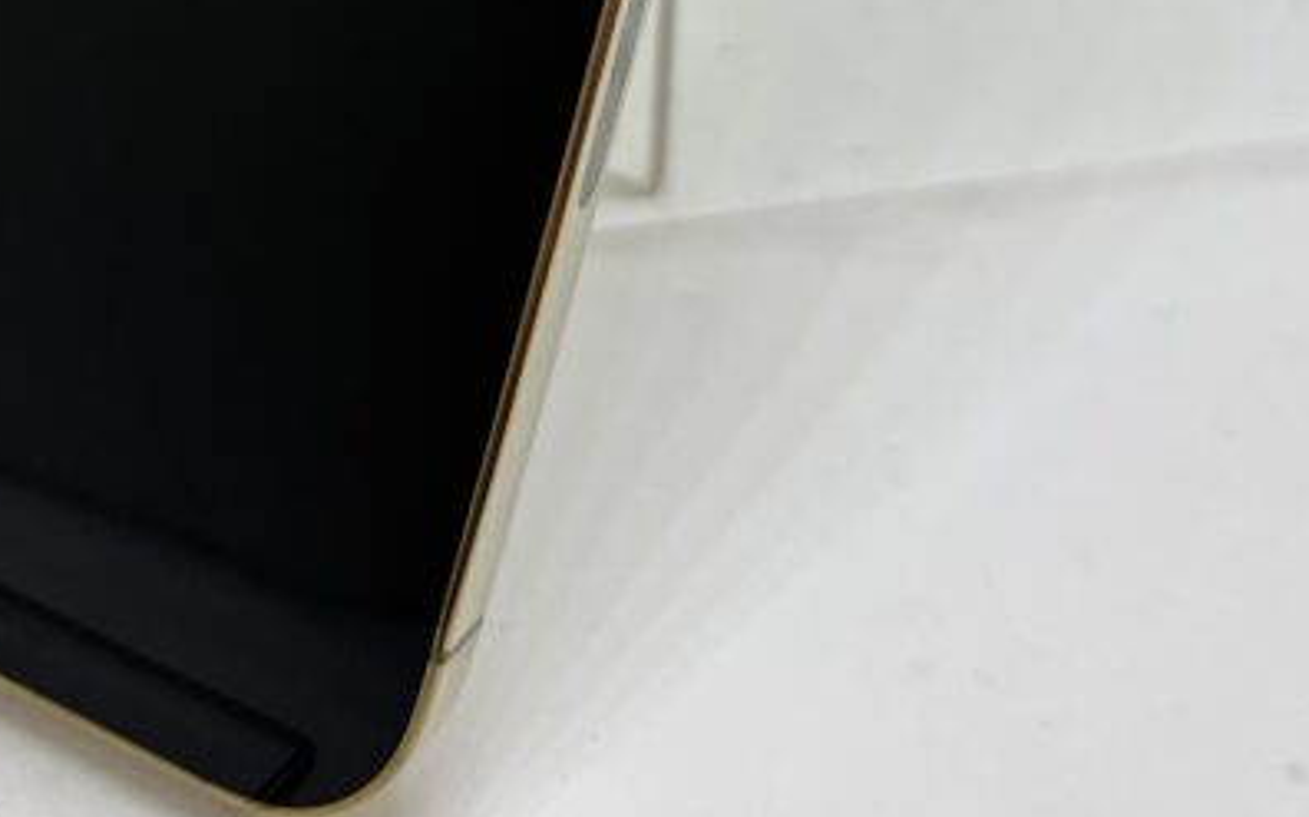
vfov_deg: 18.0
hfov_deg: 30.9
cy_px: -382
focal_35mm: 65
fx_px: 2318
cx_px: 311
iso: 50
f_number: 1.6
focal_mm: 5.96
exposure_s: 1/121
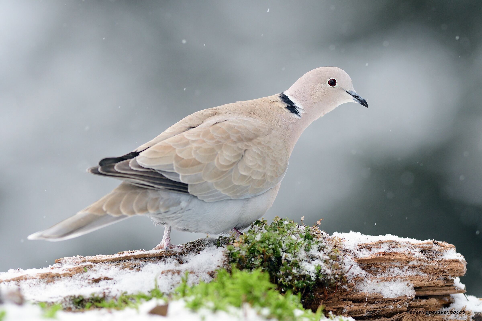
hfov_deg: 4.6
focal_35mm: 450
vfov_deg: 3.1
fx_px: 6025
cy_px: 160
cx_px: 241
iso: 1000
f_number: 4
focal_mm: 300
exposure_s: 1/640
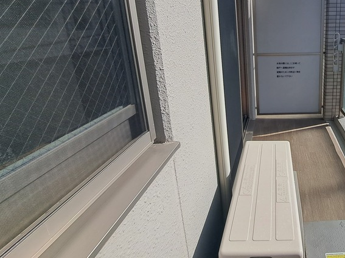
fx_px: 219
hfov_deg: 68.1
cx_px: 282
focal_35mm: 22
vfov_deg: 59.2
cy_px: 79
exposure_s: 1/1299
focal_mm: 1.74
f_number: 2.2
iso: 50
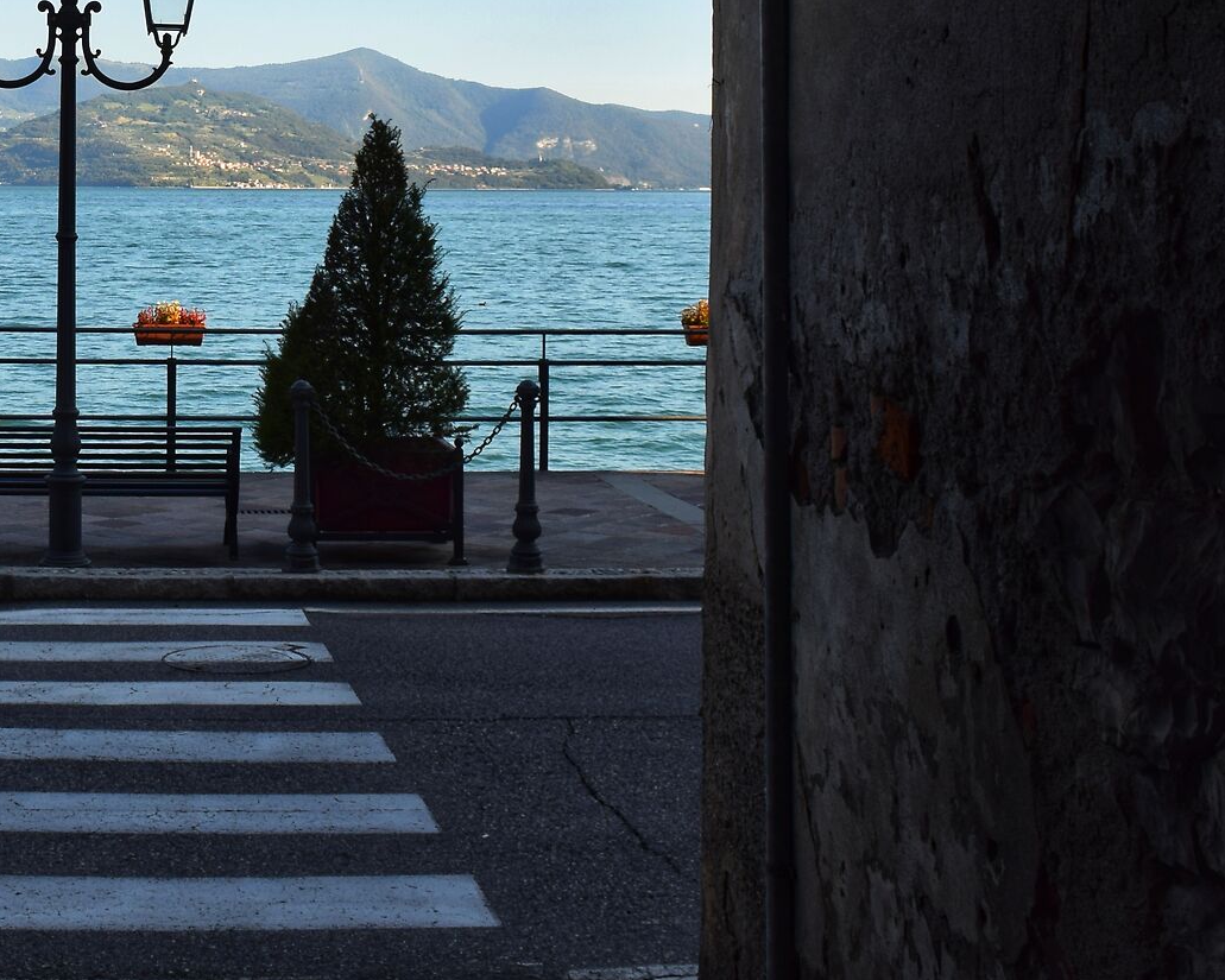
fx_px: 2139
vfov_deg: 24.8
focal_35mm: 59
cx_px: 53
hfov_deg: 30.1
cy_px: 52
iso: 100
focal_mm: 18
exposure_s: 1/100
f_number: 10
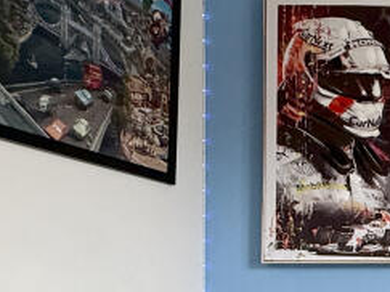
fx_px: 664
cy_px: 292
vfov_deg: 23.7
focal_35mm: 59
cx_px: 600
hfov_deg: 24.5
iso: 125
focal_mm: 2.22
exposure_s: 1/99
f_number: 2.2
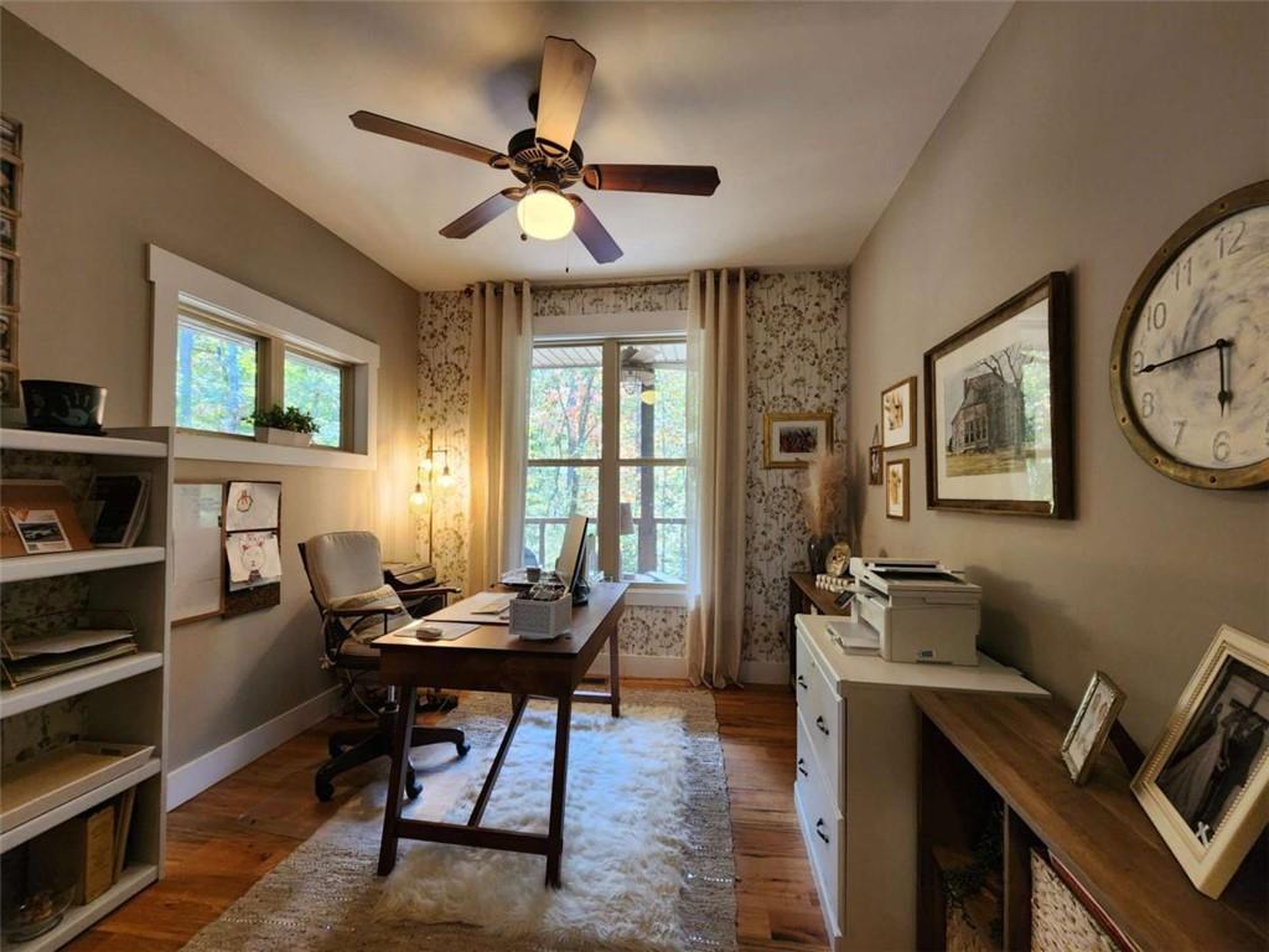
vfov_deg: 89.9
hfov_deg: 106.2
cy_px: 476
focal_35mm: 13
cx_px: 634
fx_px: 477
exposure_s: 1/60
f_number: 2.2
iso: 200
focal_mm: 2.2
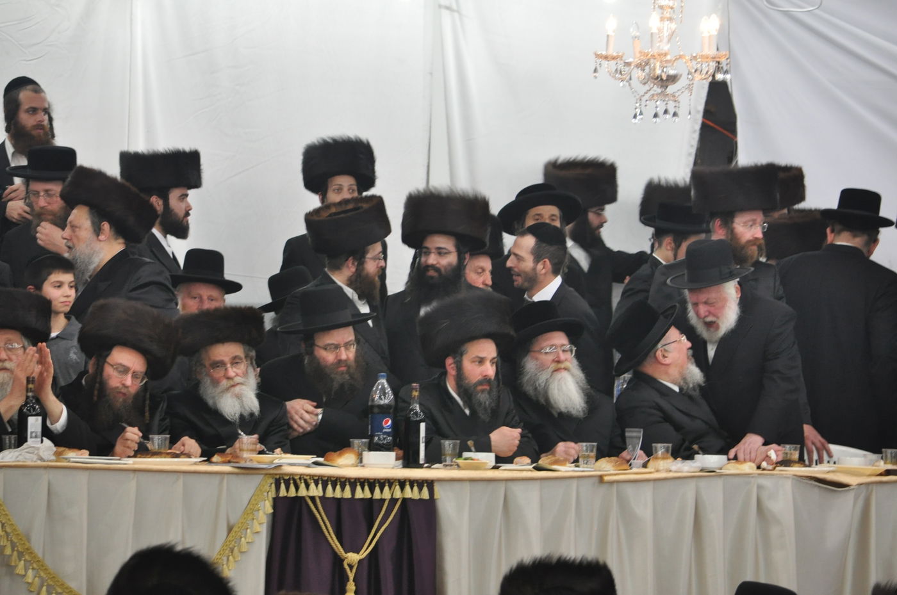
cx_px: 448
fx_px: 5225
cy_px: 298
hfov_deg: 9.8
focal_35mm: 210
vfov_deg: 6.5
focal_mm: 140
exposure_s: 1/60
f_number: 5.6
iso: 1000
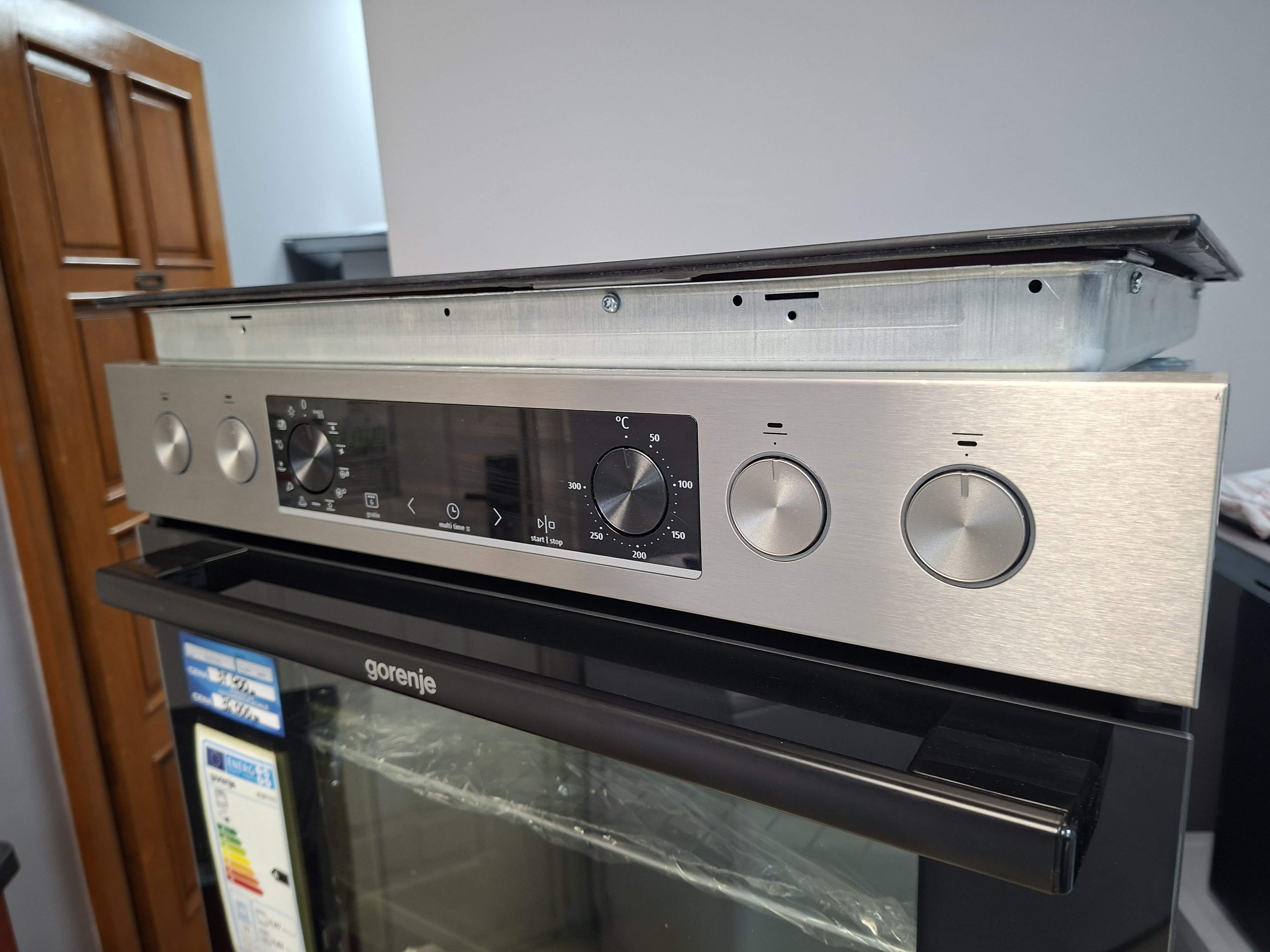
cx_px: 635
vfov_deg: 58.9
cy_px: 476
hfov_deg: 73.9
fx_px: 844
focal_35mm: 23
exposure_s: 1/33
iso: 250
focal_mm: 5.54
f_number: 1.8
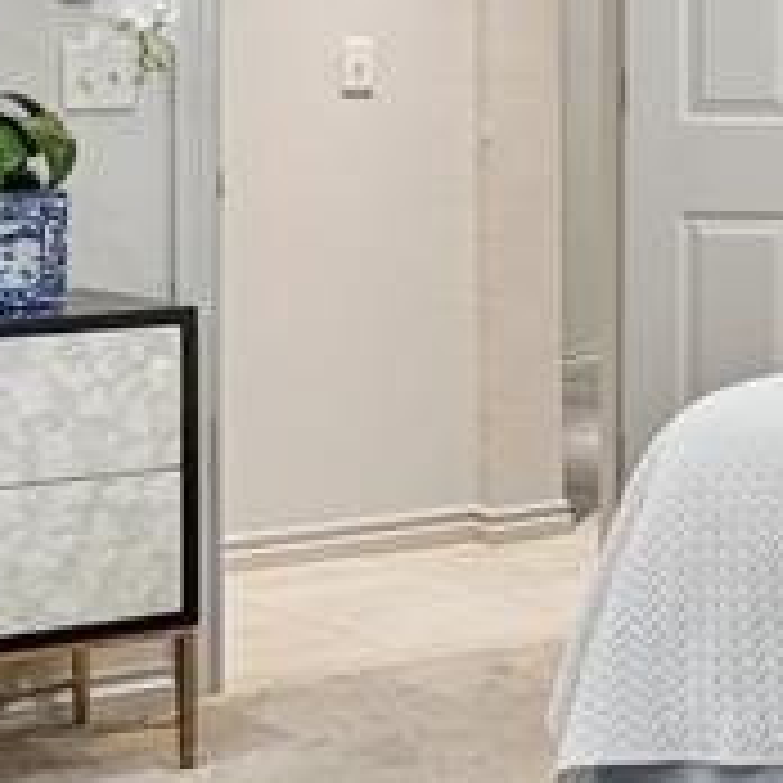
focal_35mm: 115
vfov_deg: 15.0
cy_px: 54
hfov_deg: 13.1
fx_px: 2943
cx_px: 1582
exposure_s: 1/250
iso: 200
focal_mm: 23
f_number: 2.8
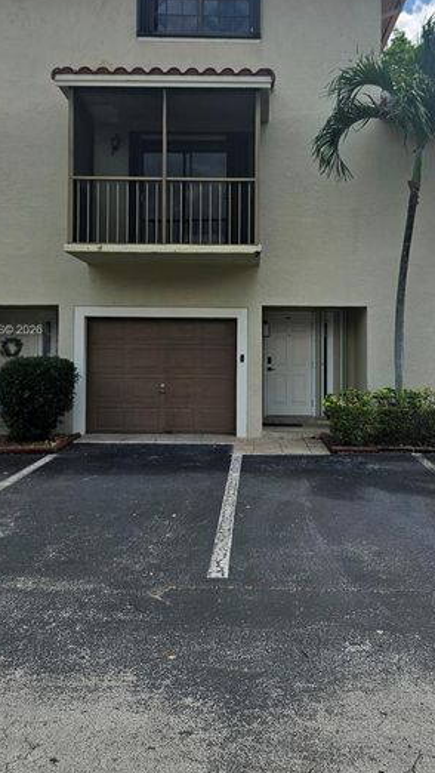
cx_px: 260
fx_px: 656
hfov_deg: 36.6
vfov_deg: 60.7
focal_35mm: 32
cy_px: 331
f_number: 1.8
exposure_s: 1/2000
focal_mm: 5.4
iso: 25
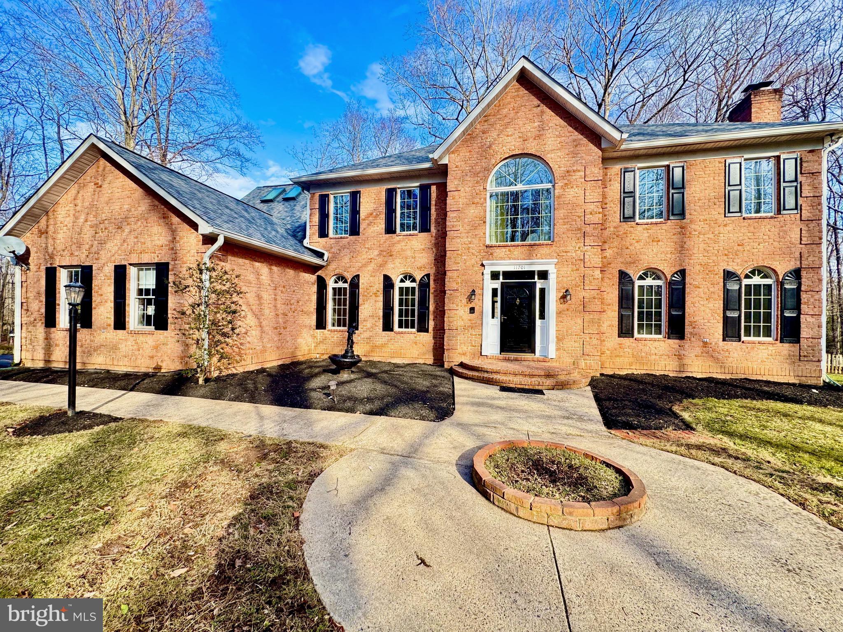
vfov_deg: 85.7
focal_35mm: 14
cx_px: 422
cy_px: 316
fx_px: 341
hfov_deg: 102.1
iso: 40
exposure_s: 1/221
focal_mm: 2.22
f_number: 2.2
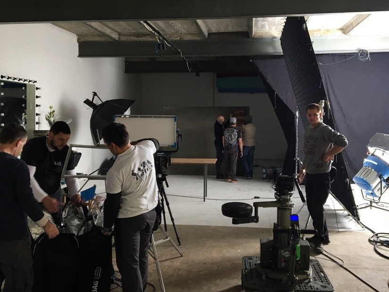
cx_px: 204
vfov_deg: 39.7
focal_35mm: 36
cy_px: 141
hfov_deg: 51.3
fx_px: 405
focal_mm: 4.15
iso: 80
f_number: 2.2
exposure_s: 1/33
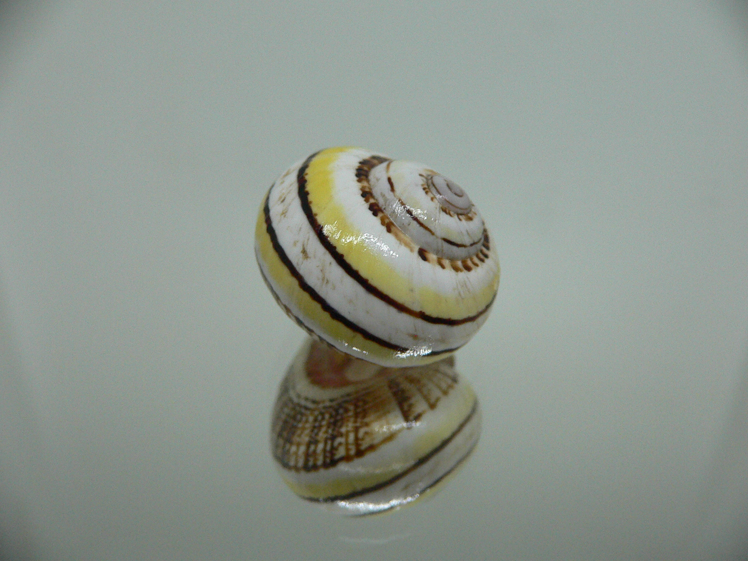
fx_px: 756
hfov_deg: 52.6
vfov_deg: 40.7
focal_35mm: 35
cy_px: 280
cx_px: 374
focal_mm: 4.6
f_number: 2.8
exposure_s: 1/60
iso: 200
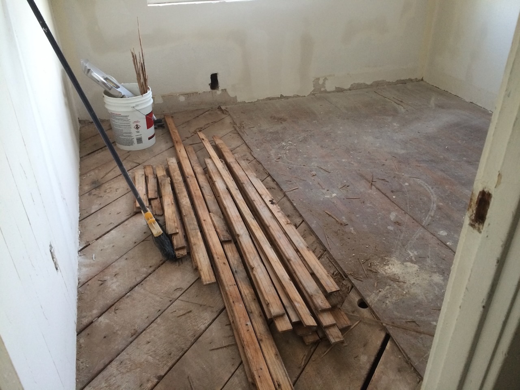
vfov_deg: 48.2
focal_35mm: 29
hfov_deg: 61.7
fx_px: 436
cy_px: 195
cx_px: 260
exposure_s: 1/30
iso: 125
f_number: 2.2
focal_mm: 4.15
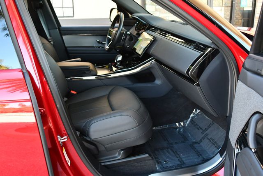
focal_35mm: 36
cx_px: 132
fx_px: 263
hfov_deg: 53.1
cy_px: 88
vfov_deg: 36.9
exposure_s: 1/200
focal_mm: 18
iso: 800
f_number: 3.5
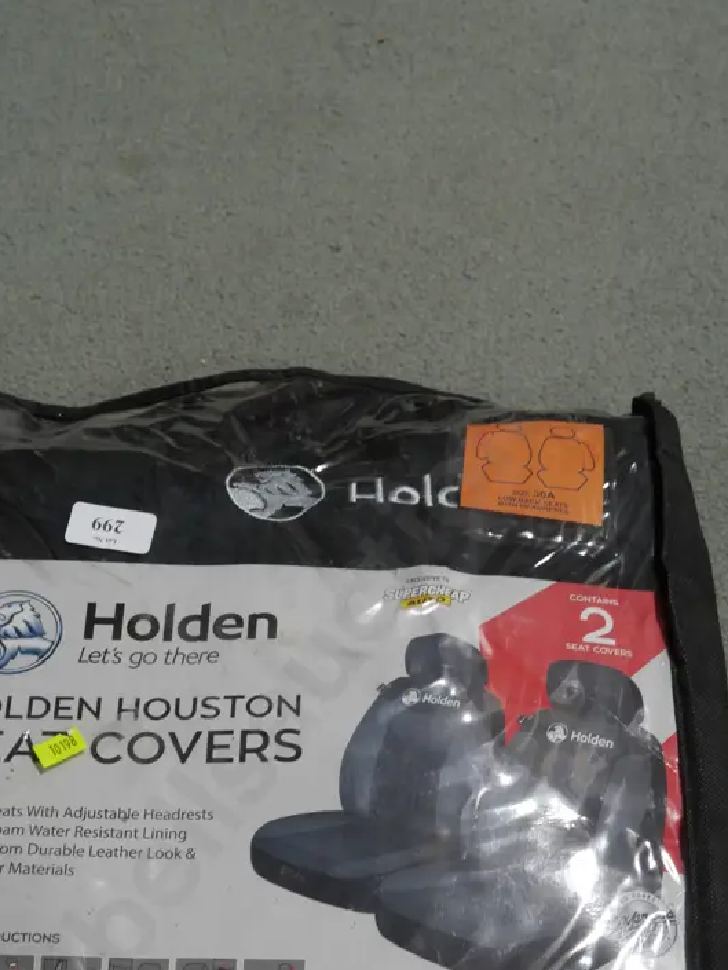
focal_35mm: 61
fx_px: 1710
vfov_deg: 31.4
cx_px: 330
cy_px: 655
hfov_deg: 24.0
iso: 400
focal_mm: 21
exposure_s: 1/60
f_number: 4.6
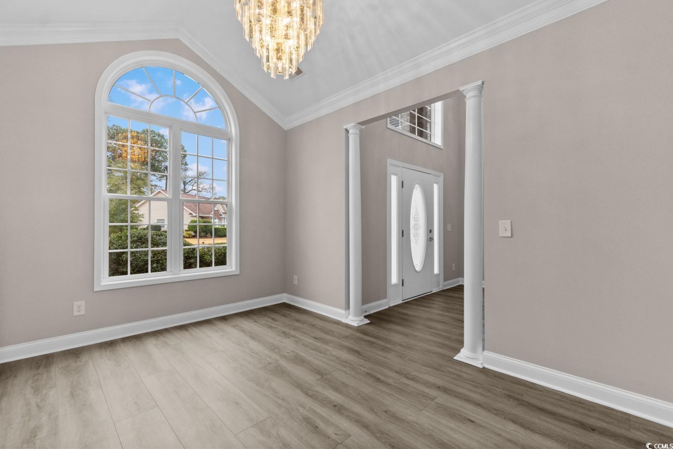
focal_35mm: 15
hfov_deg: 100.4
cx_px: 336
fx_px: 280
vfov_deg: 77.3
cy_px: 224
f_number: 4.5
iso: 100
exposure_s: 1/30
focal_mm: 10
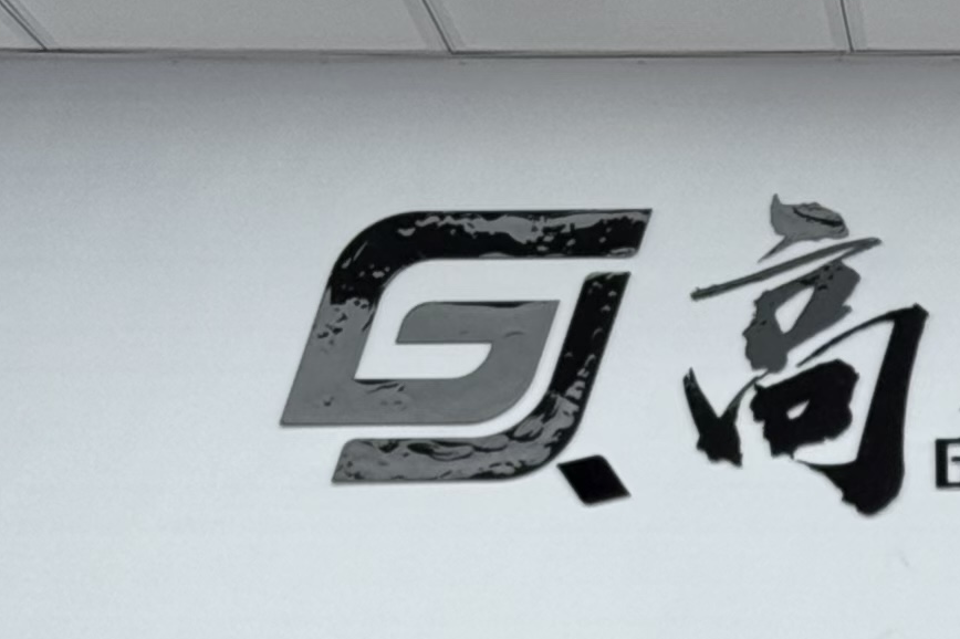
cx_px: 974
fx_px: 6184
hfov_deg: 8.8
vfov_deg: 5.8
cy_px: 1266
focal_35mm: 232
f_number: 1.78
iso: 64
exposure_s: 1/448
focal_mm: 6.76
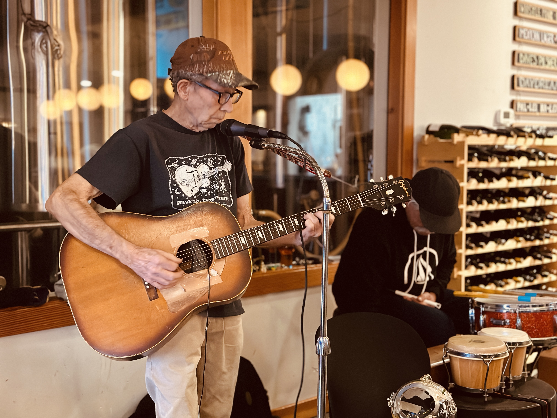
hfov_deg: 39.7
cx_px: 278
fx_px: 772
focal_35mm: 48
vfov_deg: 30.3
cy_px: 209
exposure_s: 1/30
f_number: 1.78
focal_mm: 6.86
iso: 1000
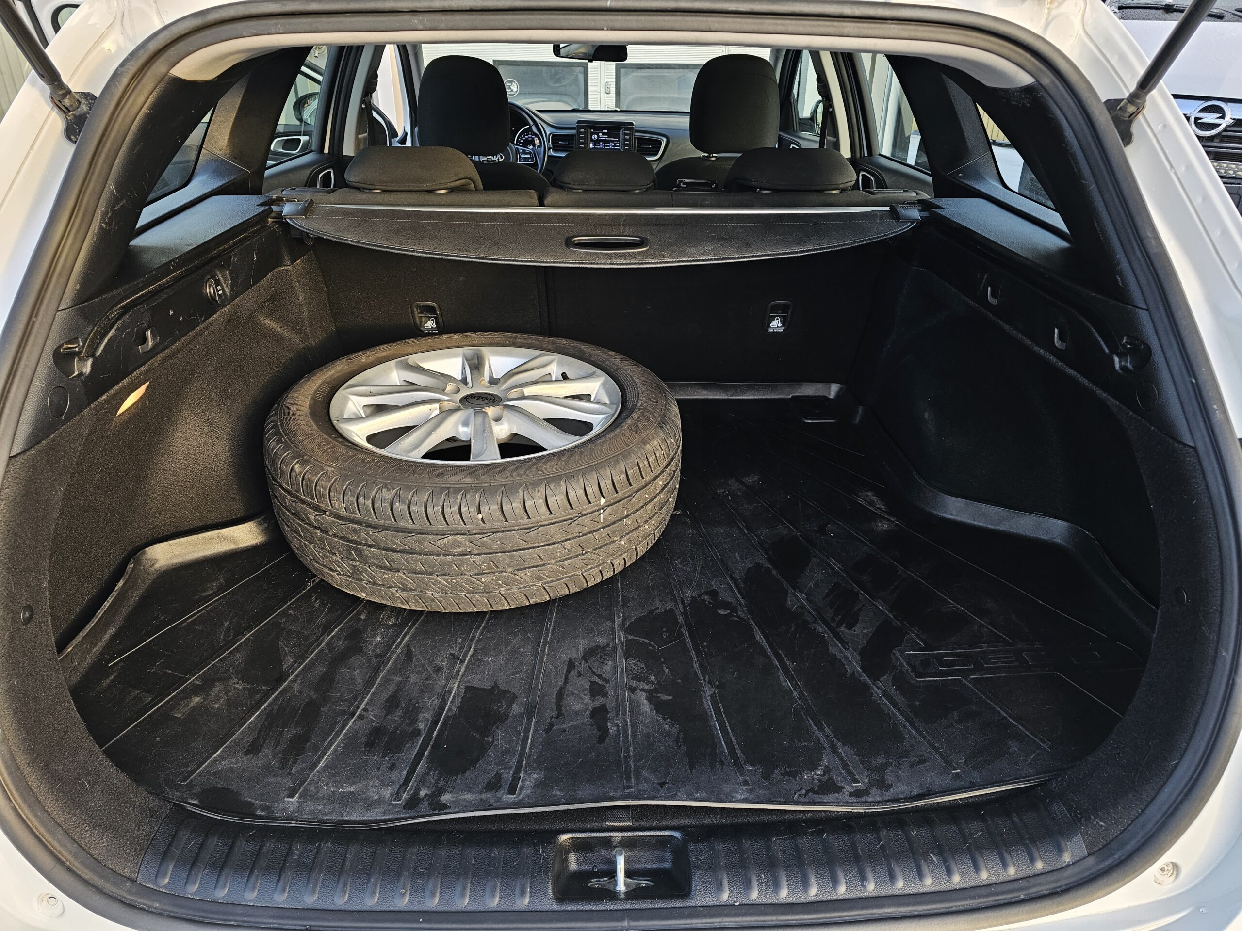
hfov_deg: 73.9
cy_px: 466
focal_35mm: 23
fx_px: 825
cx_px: 621
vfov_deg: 58.9
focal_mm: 6.3
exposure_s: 1/190
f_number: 1.7
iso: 100
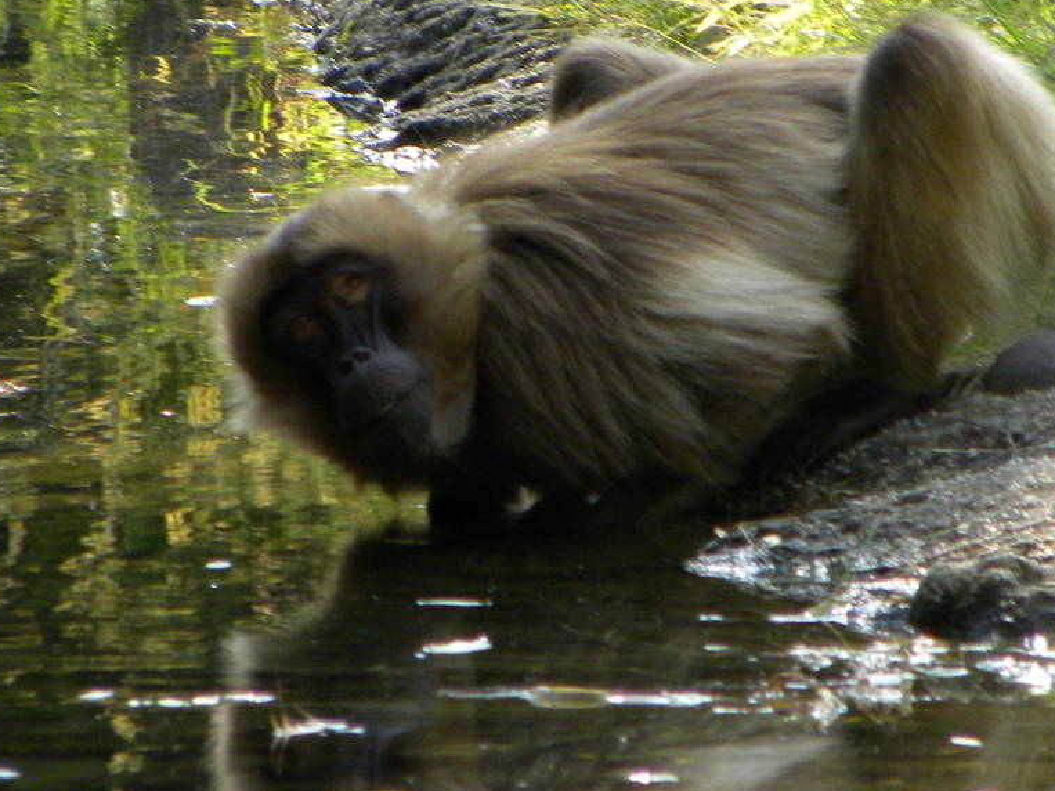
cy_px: 213
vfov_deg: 1.1
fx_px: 39858
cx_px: 578
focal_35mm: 1308
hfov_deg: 1.5
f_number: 5
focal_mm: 110.4
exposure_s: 1/200
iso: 156
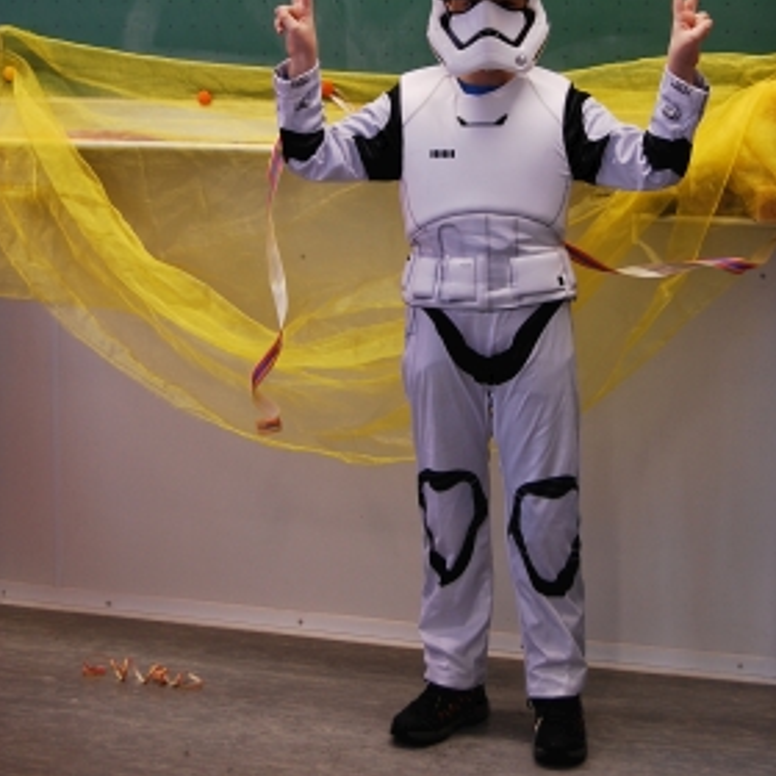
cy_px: 200
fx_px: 1978
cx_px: 412
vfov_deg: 22.0
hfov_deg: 22.2
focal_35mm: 78
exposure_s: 1/40
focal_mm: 38
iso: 200
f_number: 4.8
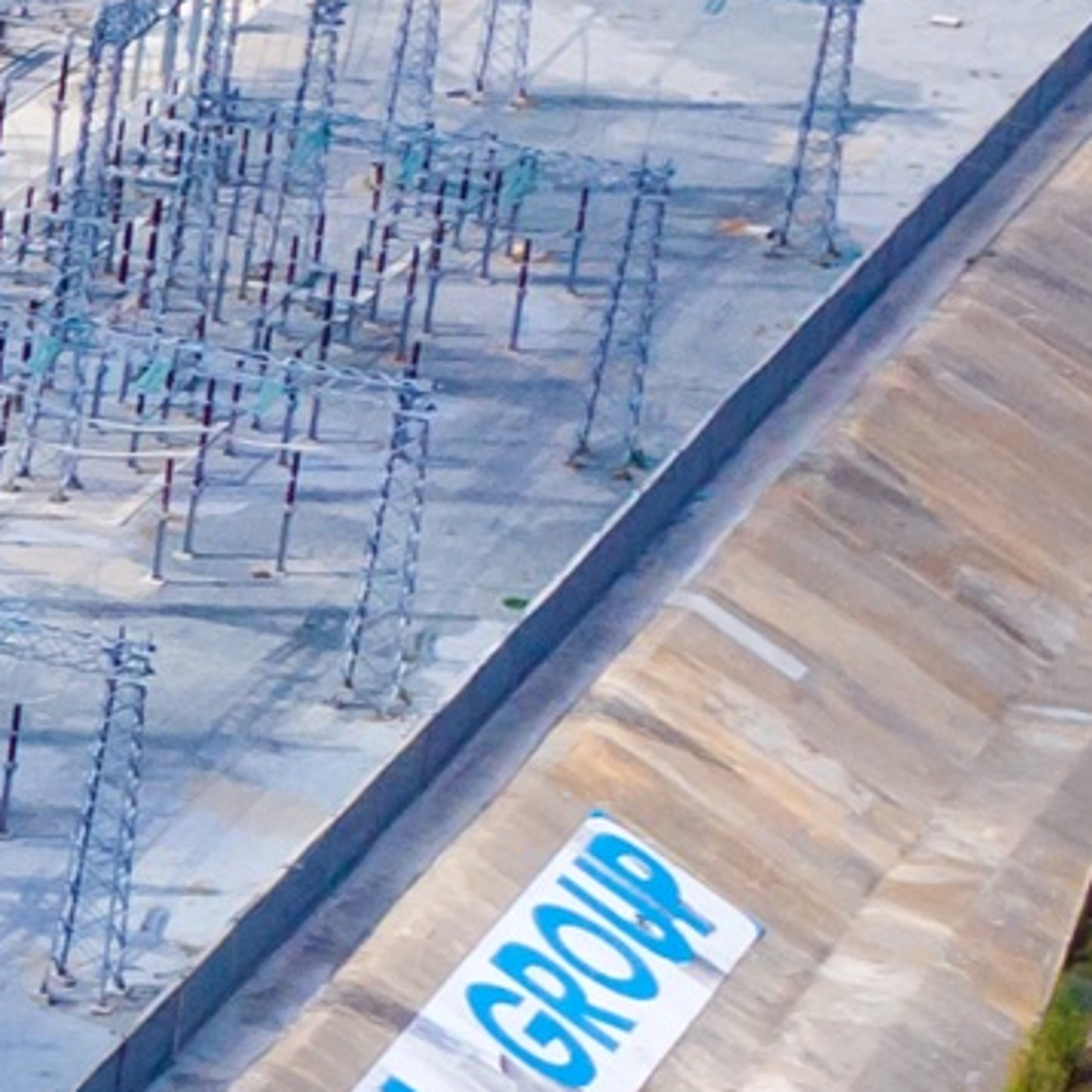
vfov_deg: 8.7
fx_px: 7138
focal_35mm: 200
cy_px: 327
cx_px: -2725
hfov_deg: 7.2
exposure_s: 1/3200
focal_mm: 10.26
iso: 200
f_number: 3.5
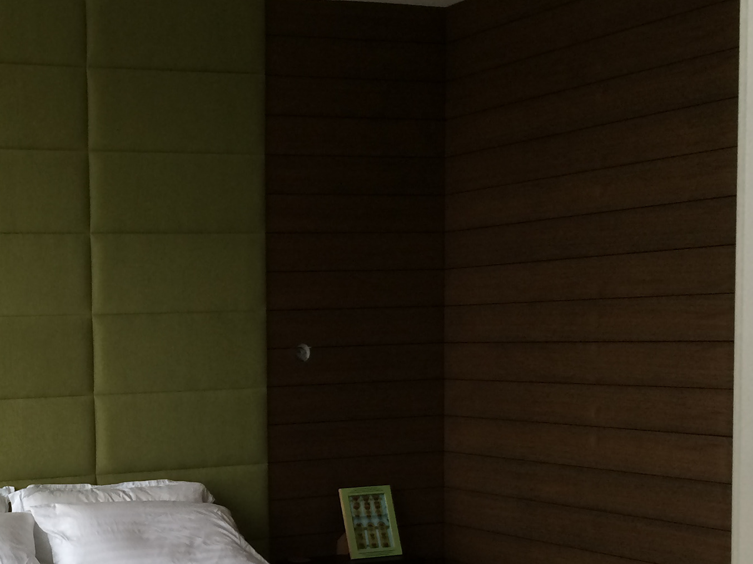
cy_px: 449
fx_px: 1349
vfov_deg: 23.3
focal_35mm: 62
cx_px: 28
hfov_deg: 29.5
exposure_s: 1/30
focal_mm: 4.12
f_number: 2.2
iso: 64
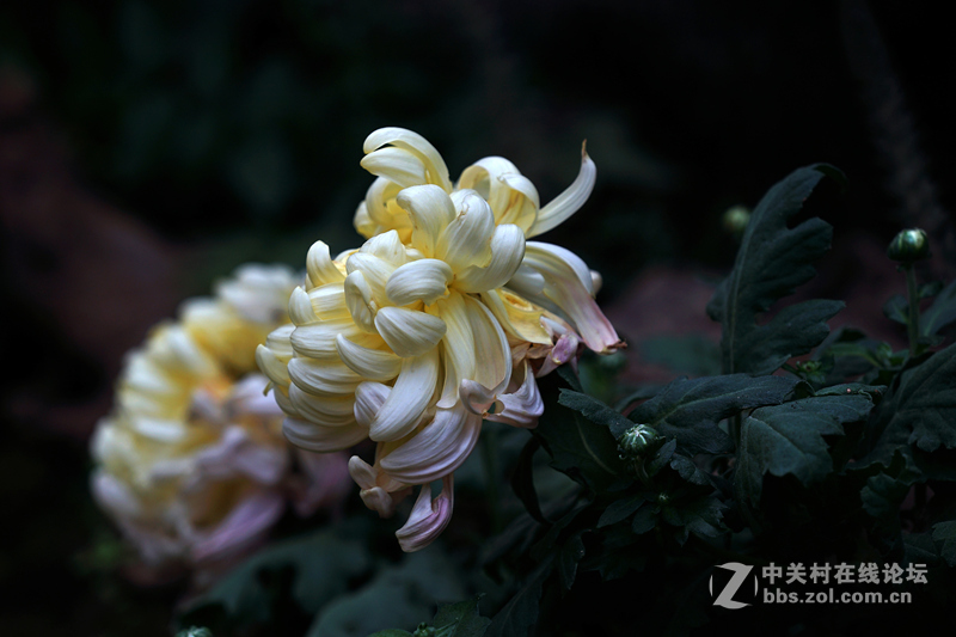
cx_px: 478
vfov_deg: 6.4
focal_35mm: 215
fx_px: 5708
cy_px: 318
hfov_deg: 9.6
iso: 100
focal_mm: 215
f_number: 6.3
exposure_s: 1/250
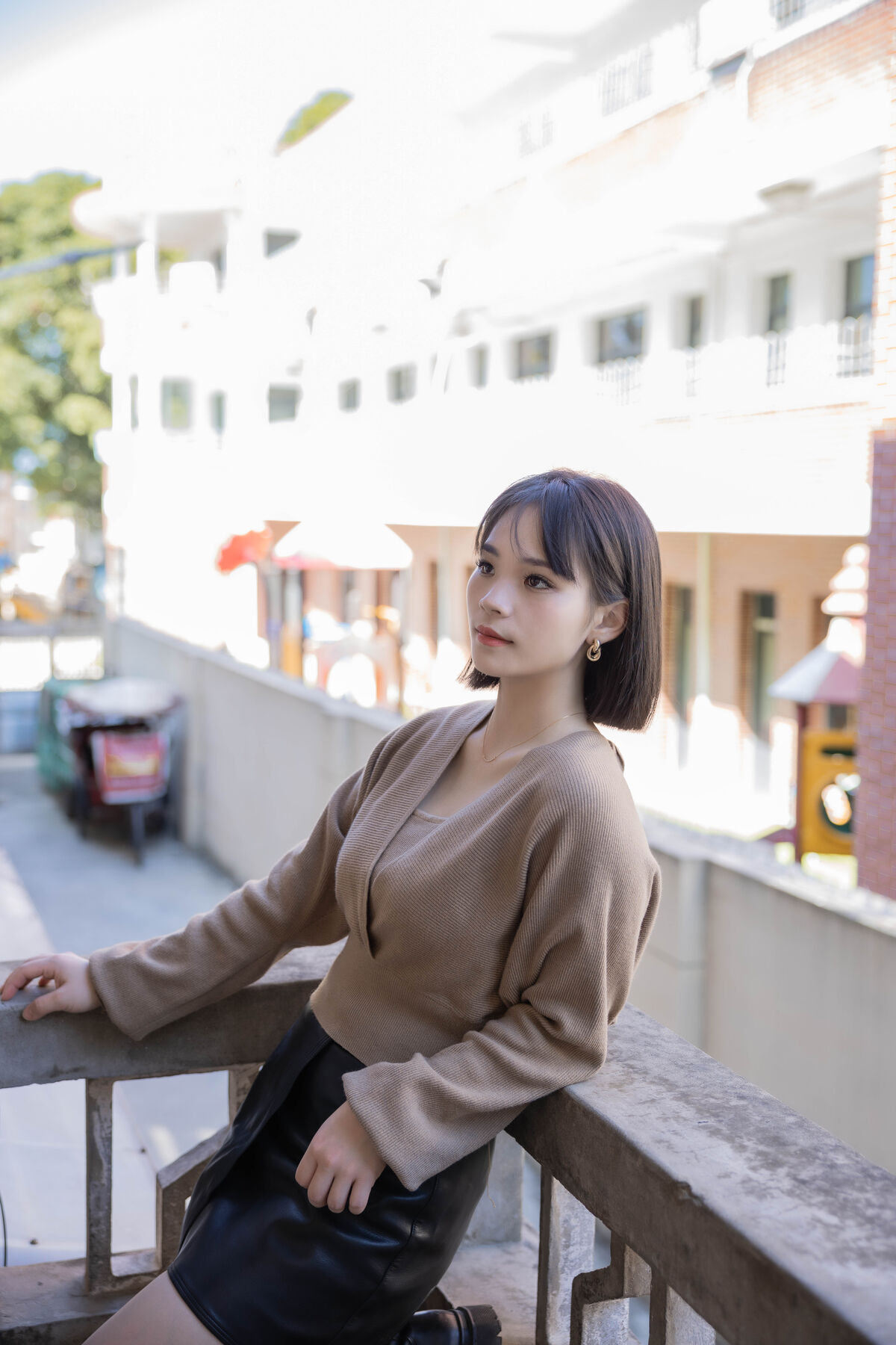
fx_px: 1605
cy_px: 672
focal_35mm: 43
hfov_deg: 31.2
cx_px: 448
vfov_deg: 45.4
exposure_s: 1/100
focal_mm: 43
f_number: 2.8
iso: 100
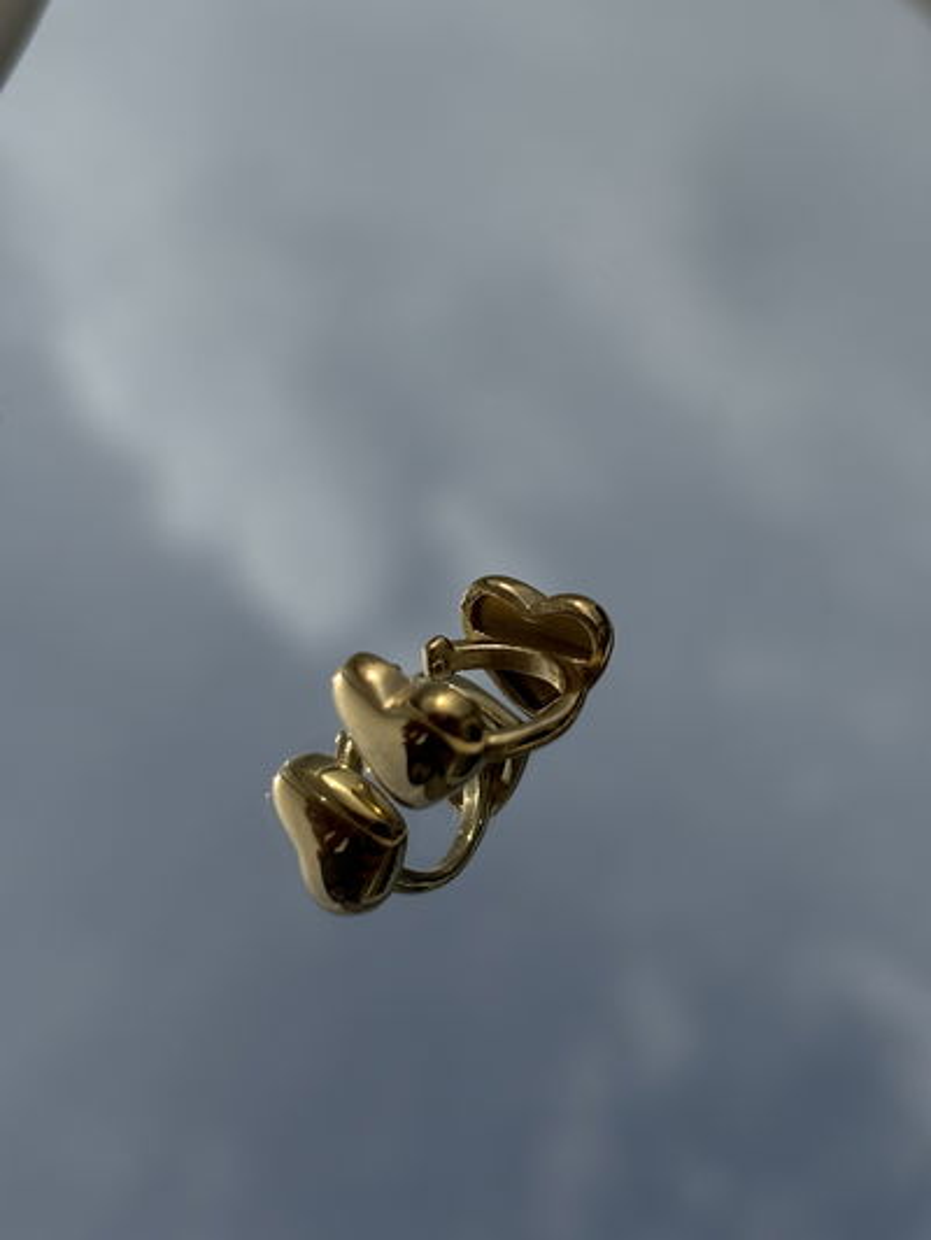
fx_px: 1864
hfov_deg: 28.0
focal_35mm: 52
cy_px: 620
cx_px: 466
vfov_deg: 36.8
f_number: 1.6
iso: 32
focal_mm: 5.96
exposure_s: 1/7692
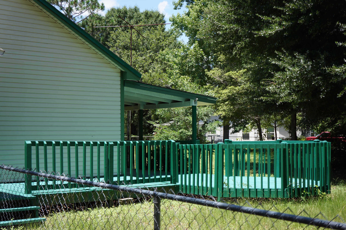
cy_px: 115
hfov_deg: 38.2
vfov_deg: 25.9
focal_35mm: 52
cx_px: 173
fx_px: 499
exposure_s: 1/400
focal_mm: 35
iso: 100
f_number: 4.5
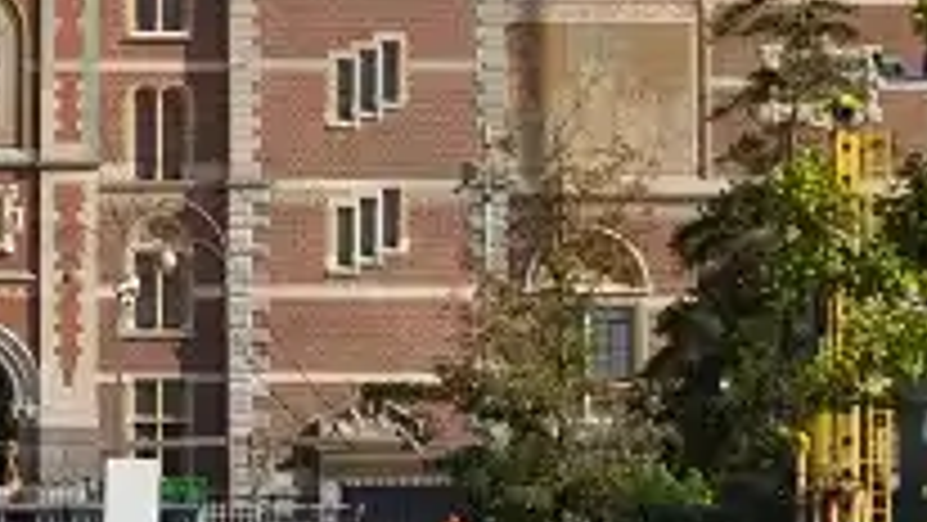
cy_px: -101
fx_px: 8237
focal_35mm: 335
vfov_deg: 3.6
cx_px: -342
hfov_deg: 6.4
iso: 200
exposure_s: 1/320
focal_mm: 55
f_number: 9
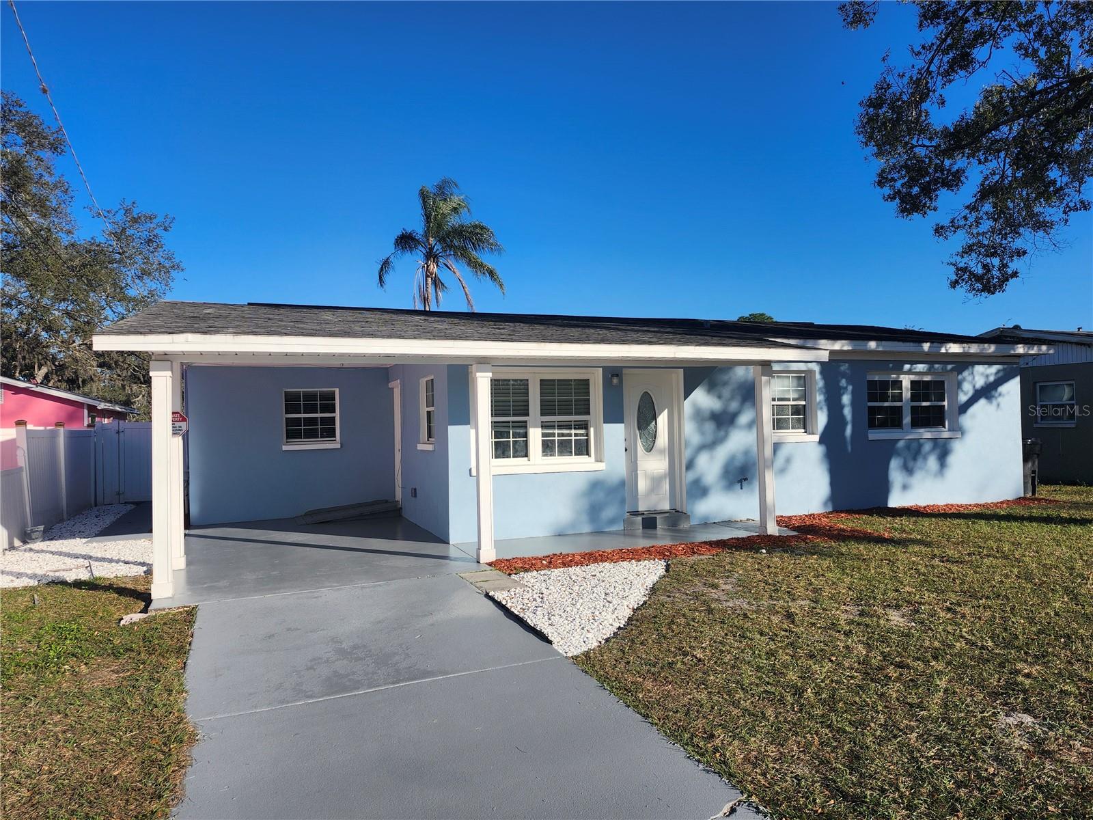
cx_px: 546
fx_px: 726
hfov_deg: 73.9
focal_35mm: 23
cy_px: 410
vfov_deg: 58.9
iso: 25
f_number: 1.8
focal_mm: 5.54
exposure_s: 1/2198
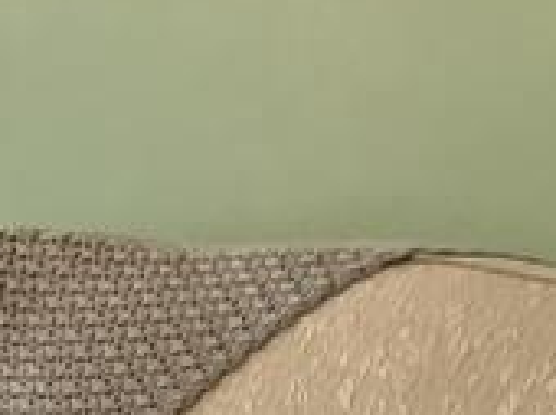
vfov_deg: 8.7
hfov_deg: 9.8
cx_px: -942
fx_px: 2711
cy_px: 379
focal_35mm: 169
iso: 80
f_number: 1.8
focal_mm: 3.99
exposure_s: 1/120
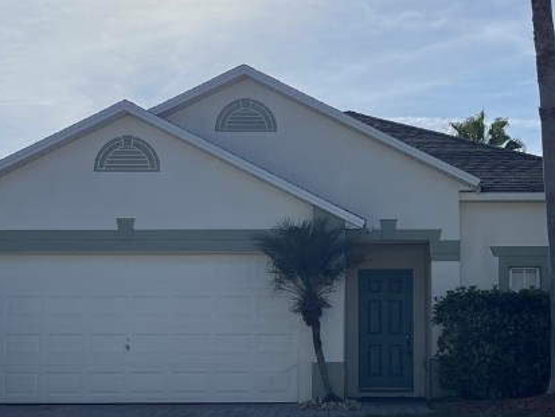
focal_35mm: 62
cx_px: 361
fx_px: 994
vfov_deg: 23.6
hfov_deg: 31.0
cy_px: 246
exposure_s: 1/9174
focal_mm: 5.1
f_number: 1.6
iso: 32
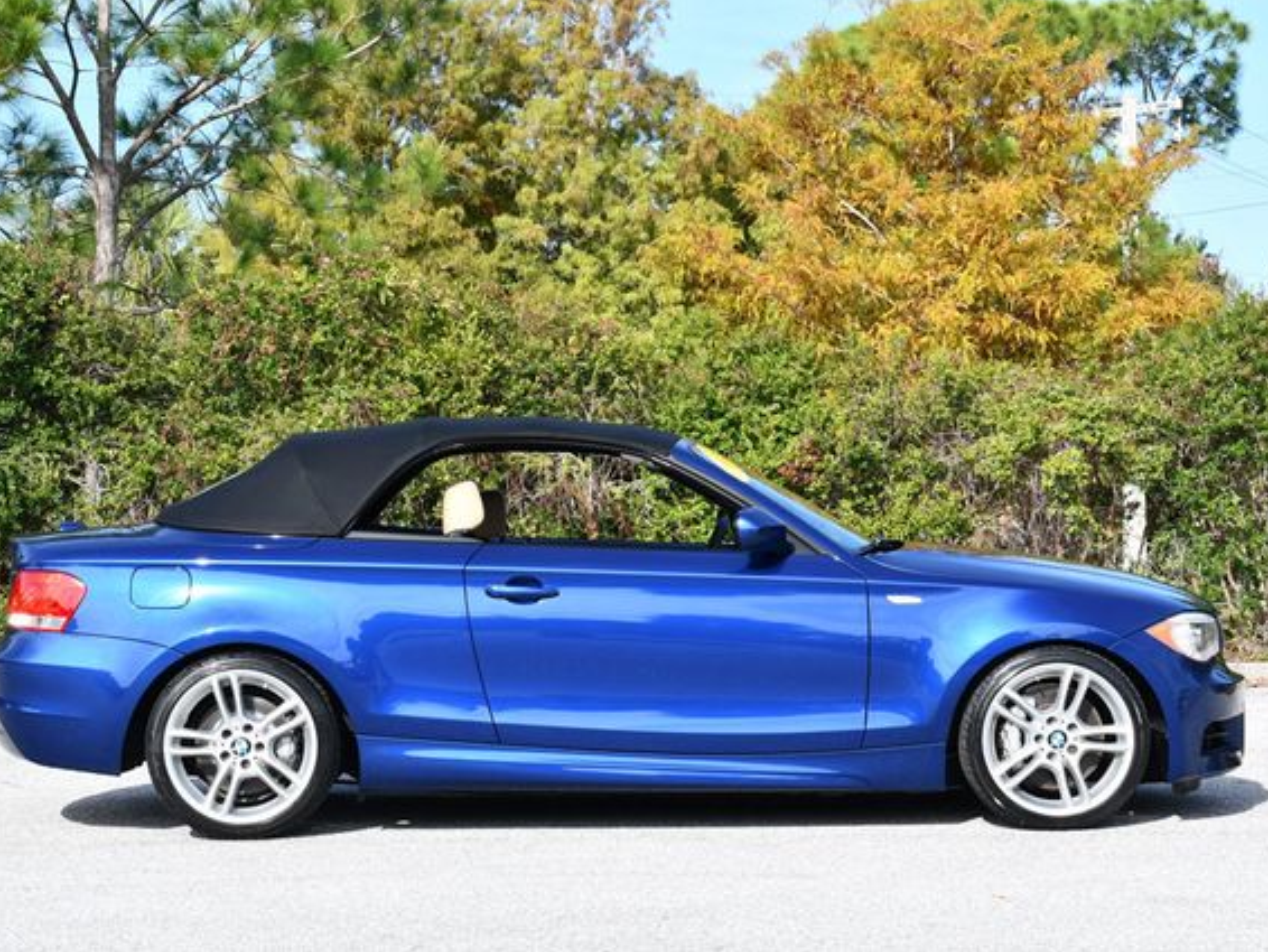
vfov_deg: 17.0
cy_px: 475
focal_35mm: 87
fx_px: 3188
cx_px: 634
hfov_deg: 22.5
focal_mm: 40
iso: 180
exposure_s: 1/250
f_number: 8
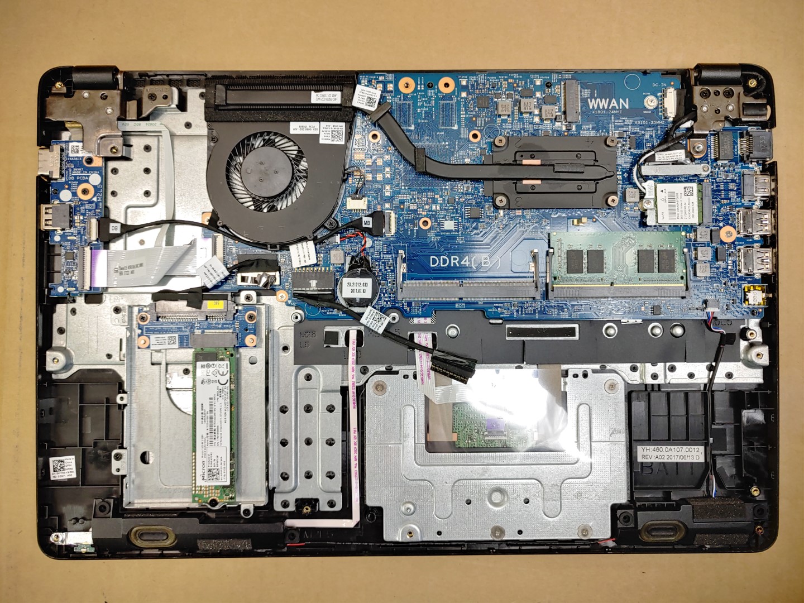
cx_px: 402
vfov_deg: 53.1
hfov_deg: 67.3
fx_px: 604
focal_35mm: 26
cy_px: 302
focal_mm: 4.36
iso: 50
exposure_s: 1/141
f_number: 1.8
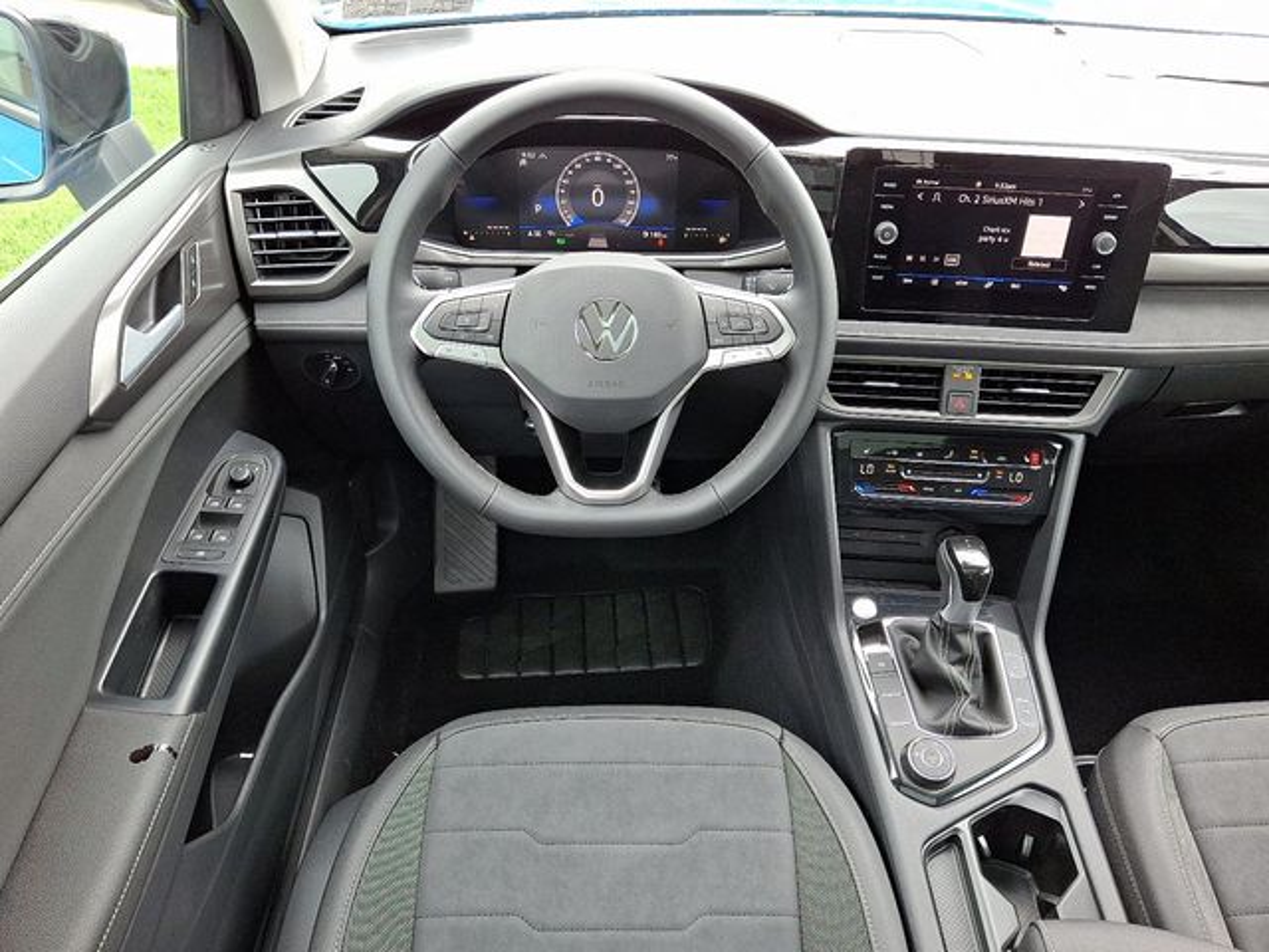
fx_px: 916
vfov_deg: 54.9
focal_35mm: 25
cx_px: 634
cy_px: 476
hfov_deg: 69.4
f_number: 1.8
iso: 58
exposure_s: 1/120
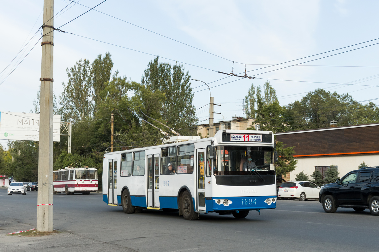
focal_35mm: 40
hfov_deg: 48.5
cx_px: 190
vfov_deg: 33.4
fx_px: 421
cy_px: 126
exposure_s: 1/640
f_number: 5.6
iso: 400
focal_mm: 27
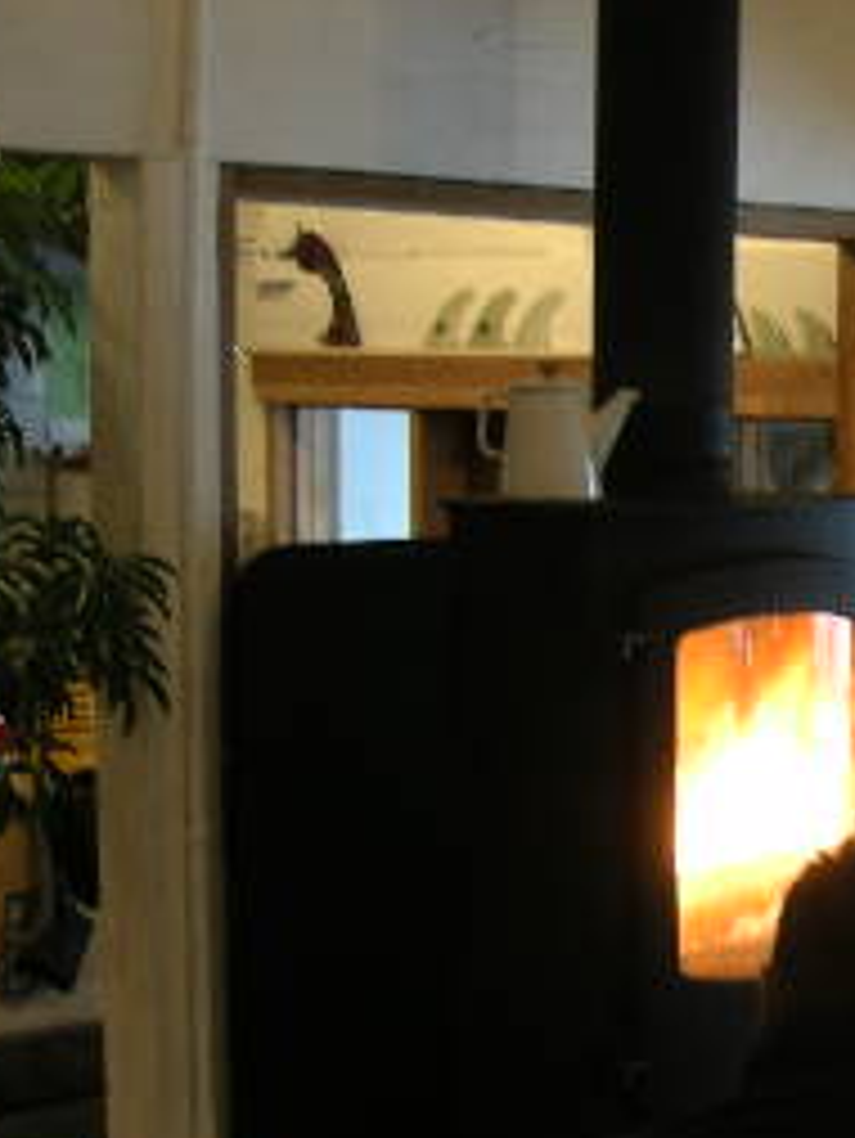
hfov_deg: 15.2
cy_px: 846
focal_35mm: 91
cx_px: 1228
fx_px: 2994
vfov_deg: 21.4
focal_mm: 7.5
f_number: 2.7
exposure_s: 1/8.8
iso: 76
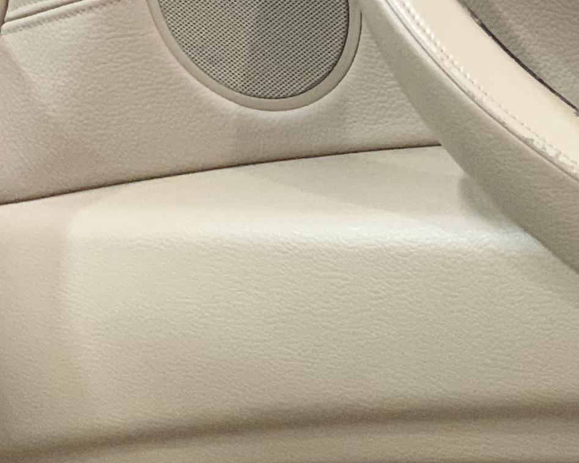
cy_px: 345
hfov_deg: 8.8
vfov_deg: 7.2
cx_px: 734
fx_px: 3702
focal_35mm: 216
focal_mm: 6
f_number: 2.4
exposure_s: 1/50
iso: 250
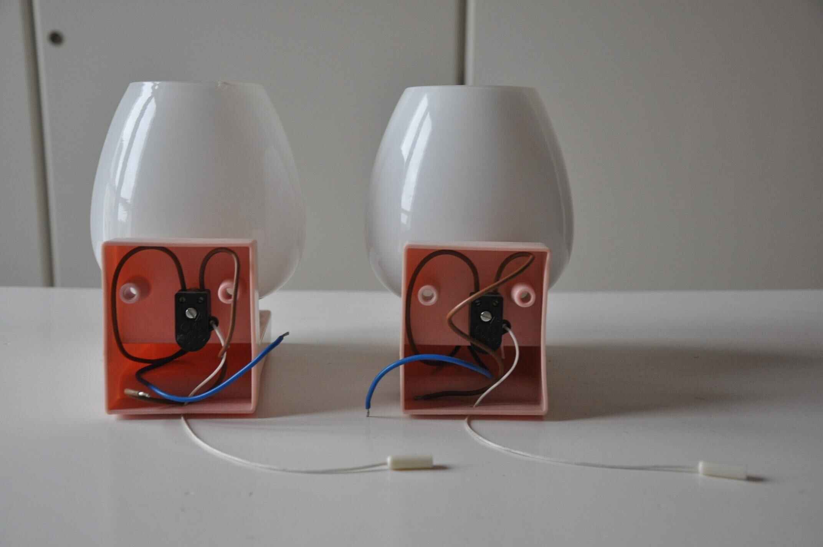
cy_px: 274
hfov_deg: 38.9
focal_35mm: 51
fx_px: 1164
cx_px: 412
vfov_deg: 26.4
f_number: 4.2
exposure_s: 1/40
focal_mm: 34
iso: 800
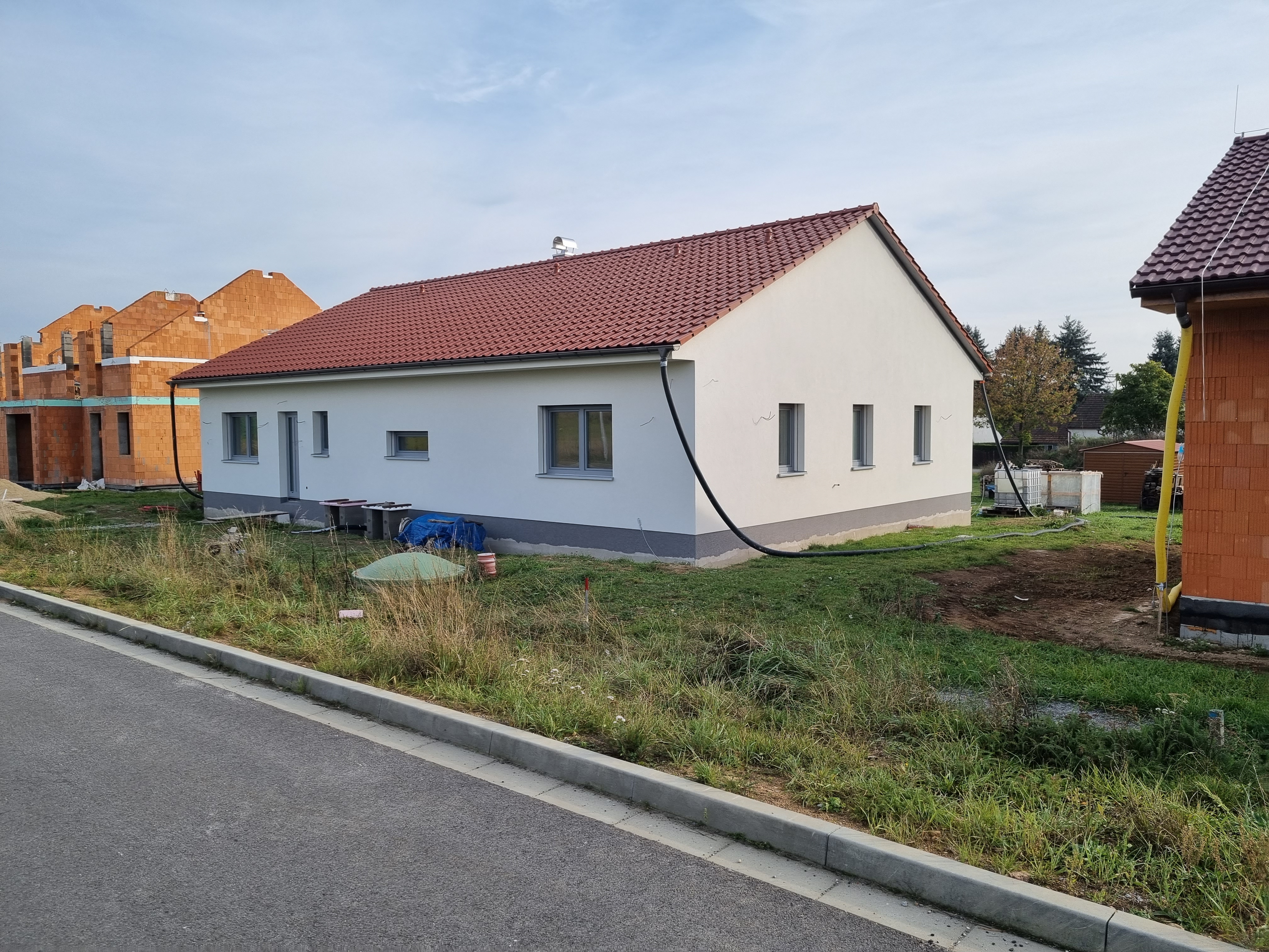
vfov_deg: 53.1
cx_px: 634
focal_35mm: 26
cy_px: 476
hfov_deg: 67.3
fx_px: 953
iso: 50
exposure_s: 1/2088
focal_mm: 5.4
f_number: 1.8
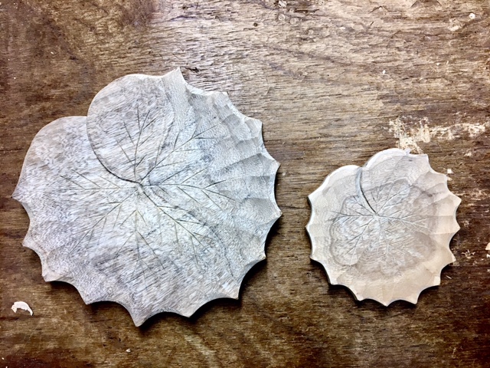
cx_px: 245
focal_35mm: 29
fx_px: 411
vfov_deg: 48.2
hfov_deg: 61.7
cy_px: 184
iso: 25
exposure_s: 1/33
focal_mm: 4.15
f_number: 2.2
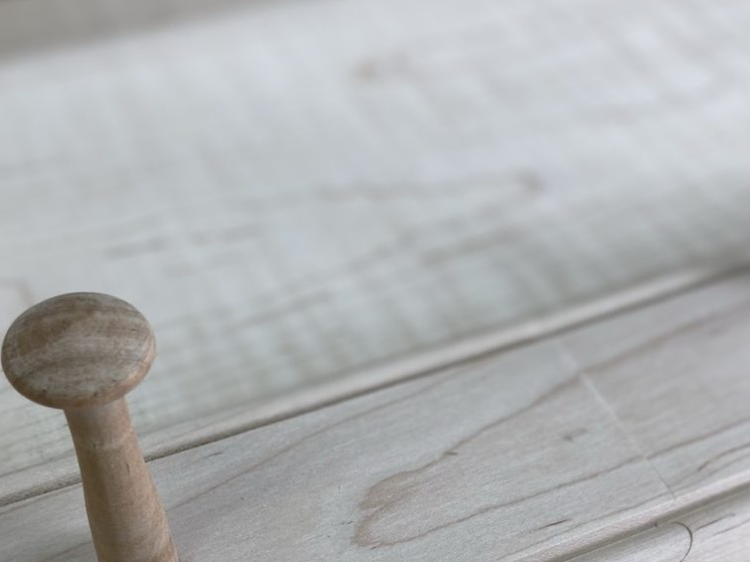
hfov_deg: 36.1
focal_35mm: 53
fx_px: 1148
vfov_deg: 26.8
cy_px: 480
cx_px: 429
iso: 40
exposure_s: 1/120
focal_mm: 4.25
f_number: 1.8
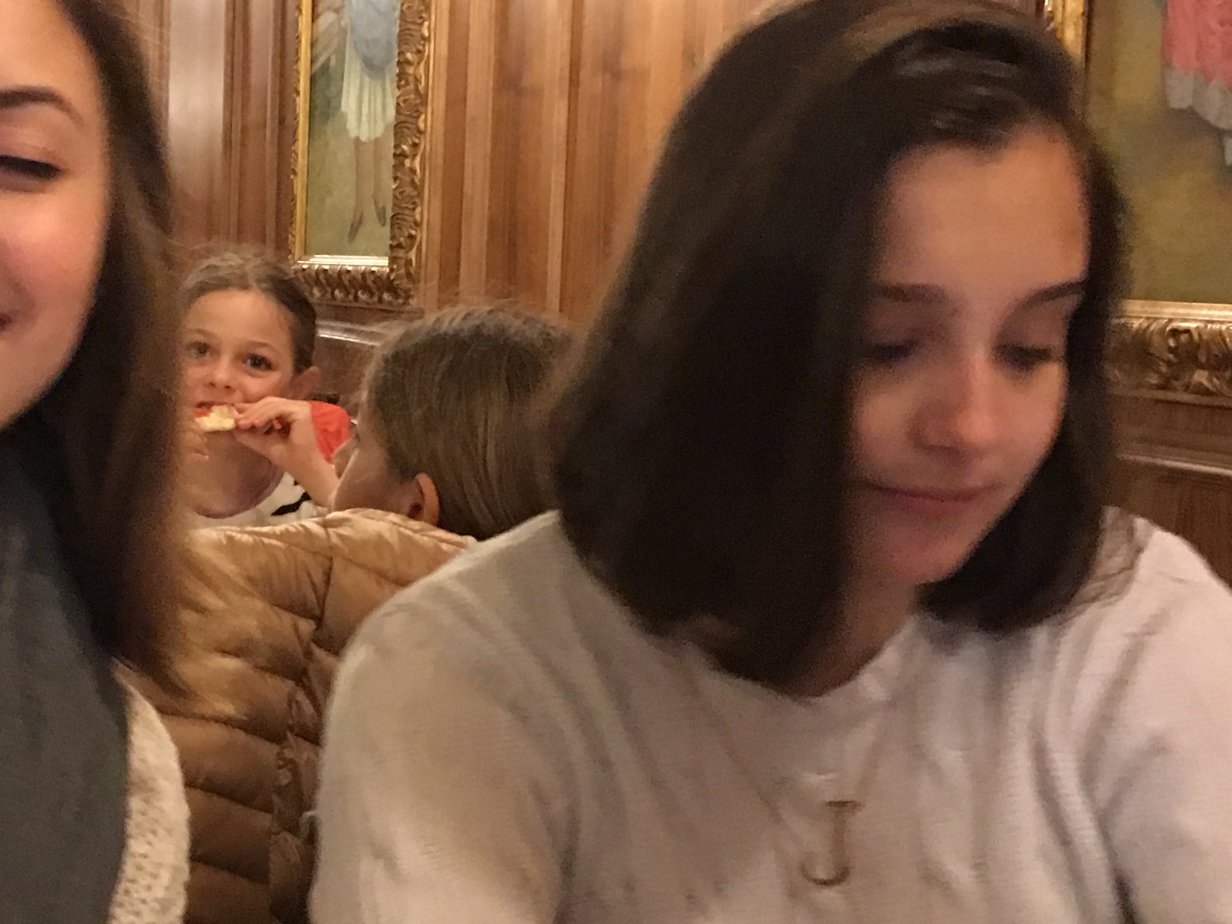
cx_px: 312
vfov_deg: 20.4
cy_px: 562
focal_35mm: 72
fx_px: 2563
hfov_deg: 26.7
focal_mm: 4.15
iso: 320
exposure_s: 1/17
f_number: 2.2
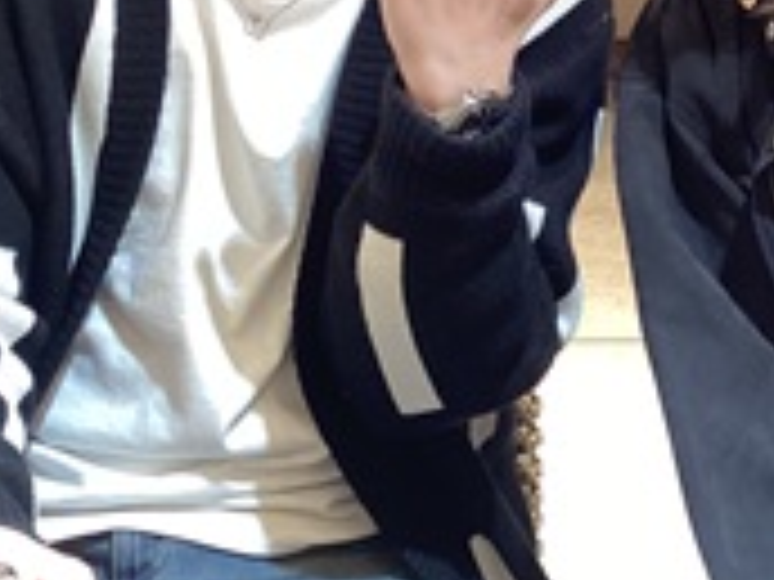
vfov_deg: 17.2
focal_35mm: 81
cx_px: 644
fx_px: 1811
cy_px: -151
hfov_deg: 23.7
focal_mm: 3.3
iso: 250
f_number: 2.4
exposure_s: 1/50
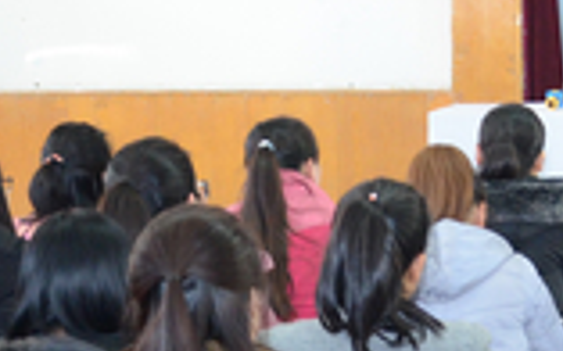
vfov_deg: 10.2
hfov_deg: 15.5
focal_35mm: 128
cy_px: 213
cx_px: 732
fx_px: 1963
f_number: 4.5
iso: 1600
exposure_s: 1/80
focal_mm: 22
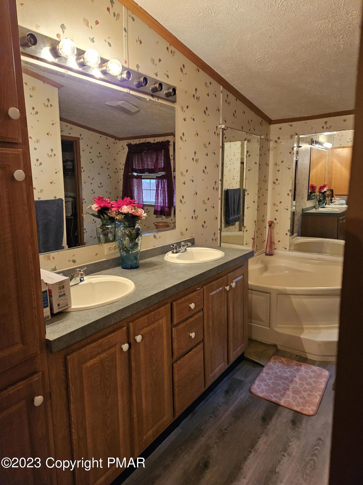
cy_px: 242
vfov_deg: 73.9
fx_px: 322
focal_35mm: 23
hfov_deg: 58.9
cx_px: 182
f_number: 1.8
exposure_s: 1/60
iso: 800
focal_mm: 5.4
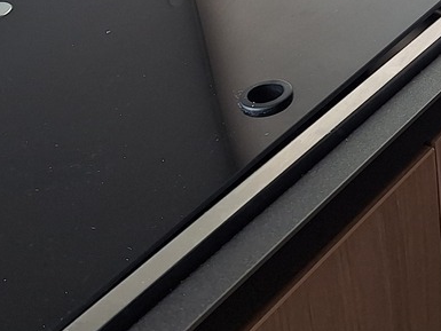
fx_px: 1096
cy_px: -239
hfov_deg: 19.7
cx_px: 668
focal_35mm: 86
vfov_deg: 15.2
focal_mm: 5.54
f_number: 1.8
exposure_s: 1/126
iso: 40
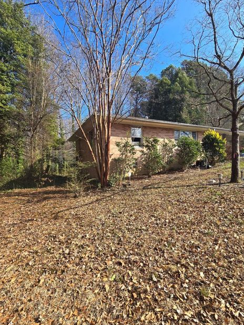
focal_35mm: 14
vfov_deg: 102.0
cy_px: 169
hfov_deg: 85.7
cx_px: 123
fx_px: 132
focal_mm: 2.2
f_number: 2.2
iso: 100
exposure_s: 1/2000
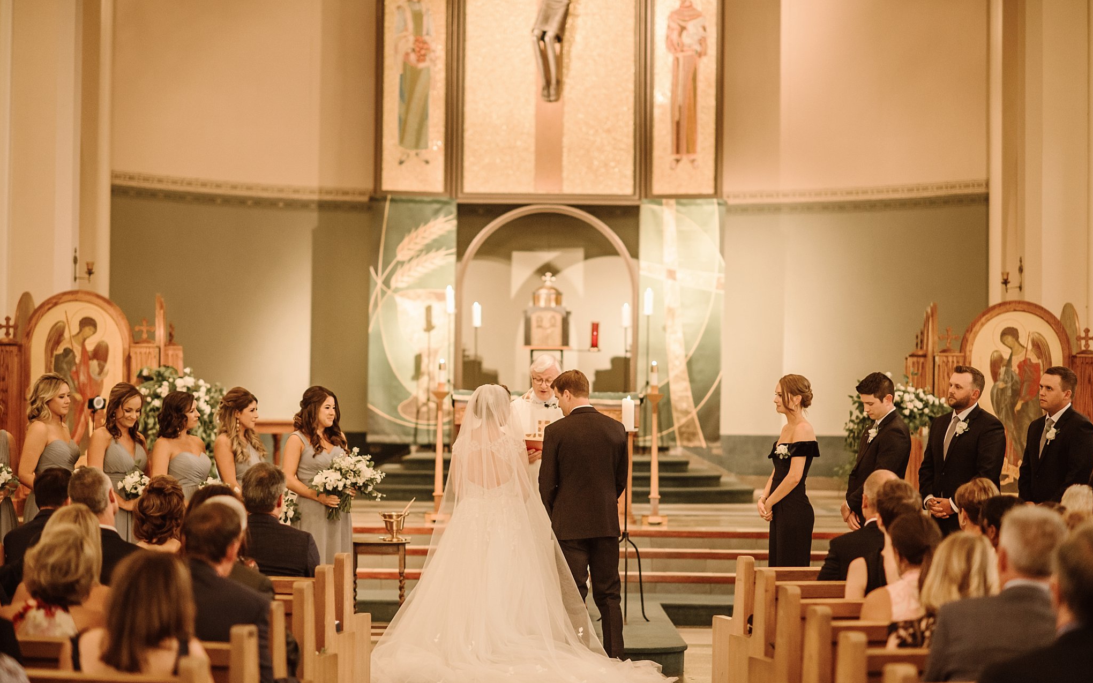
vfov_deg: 15.0
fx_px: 2592
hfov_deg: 23.8
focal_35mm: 87
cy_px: 357
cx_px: 548
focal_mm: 85
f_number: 2
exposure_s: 1/250
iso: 1250
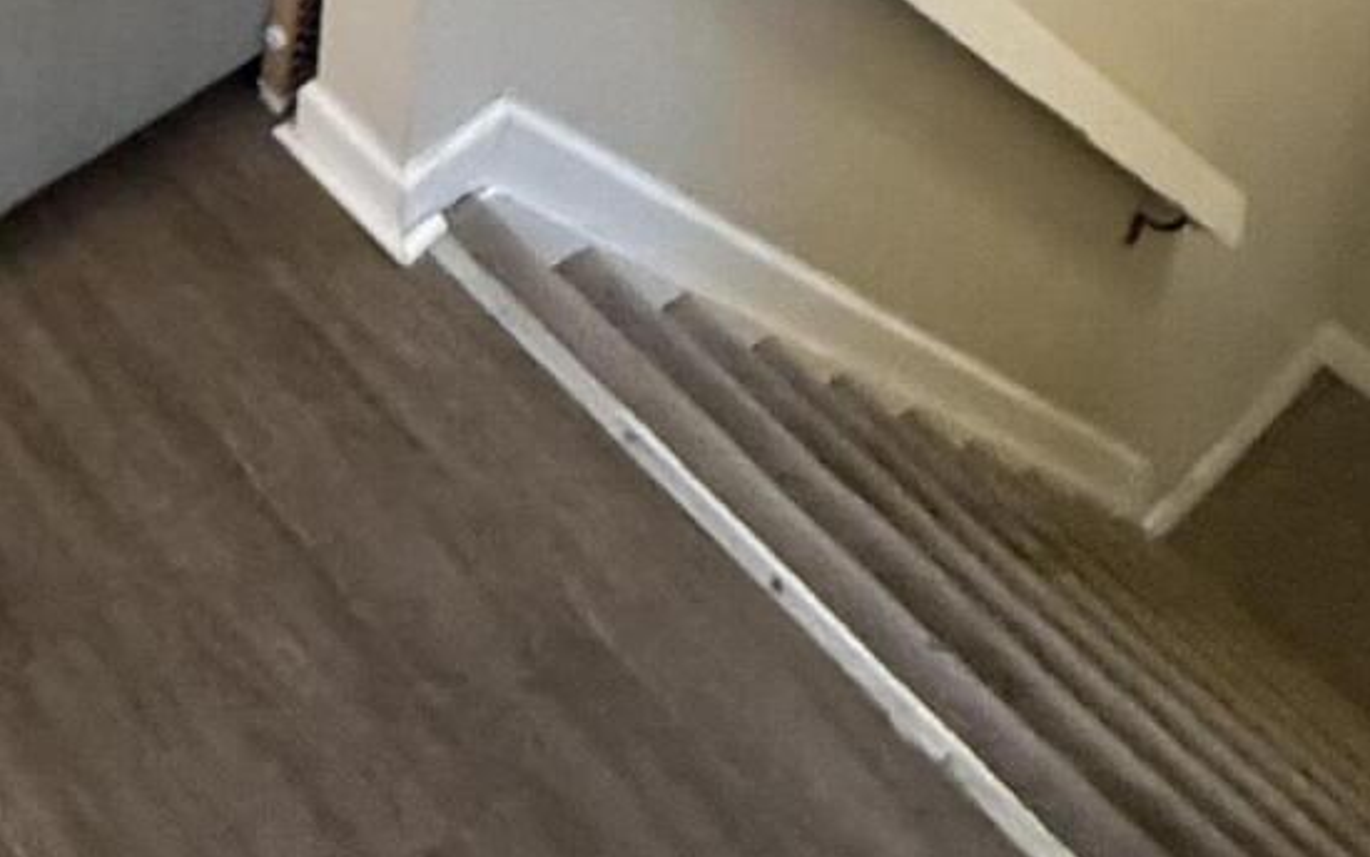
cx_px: -366
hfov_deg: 30.4
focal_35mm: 54
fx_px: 2017
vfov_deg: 14.3
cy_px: -1271
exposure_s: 1/60
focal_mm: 2.22
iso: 640
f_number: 2.2
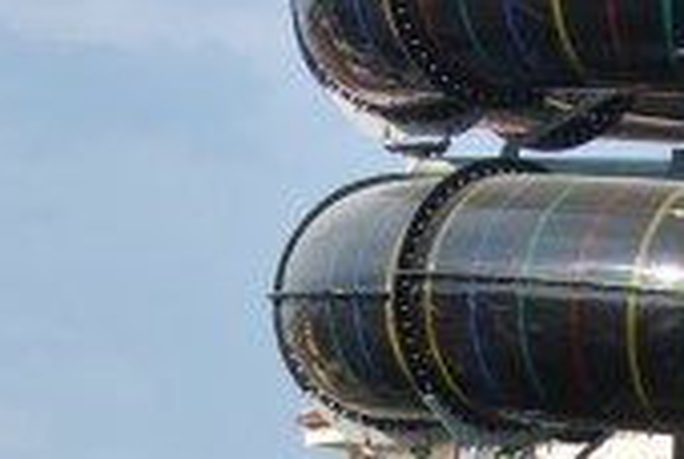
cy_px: 1441
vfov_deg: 4.5
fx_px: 5584
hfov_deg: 7.0
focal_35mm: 293
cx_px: 332
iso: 100
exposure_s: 1/250
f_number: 8
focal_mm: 29
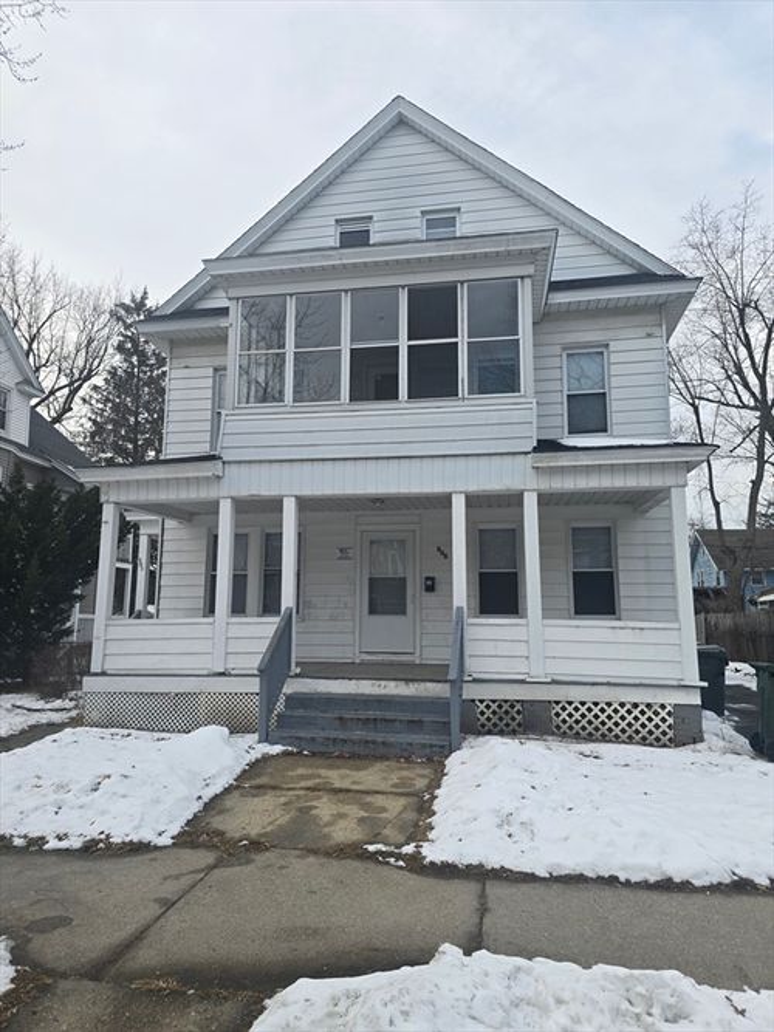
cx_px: 387
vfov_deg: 73.9
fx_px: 686
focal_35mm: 23
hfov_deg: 58.9
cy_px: 516
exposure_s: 1/360
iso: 12
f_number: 1.7
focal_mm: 6.3
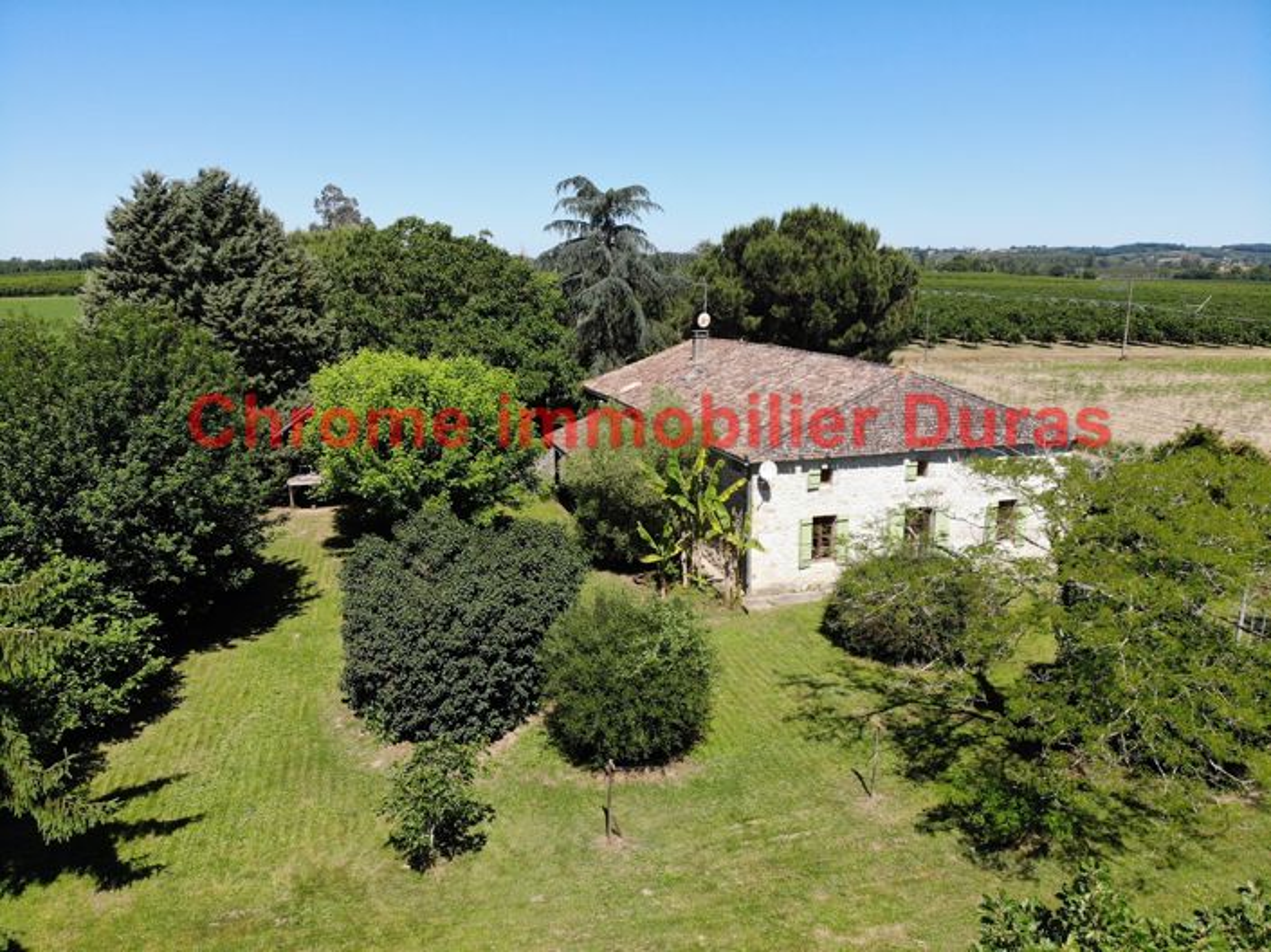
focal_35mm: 24
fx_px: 881
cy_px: 476
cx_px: 636
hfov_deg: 71.6
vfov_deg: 56.8
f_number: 2.8
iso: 100
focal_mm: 4.5
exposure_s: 1/870
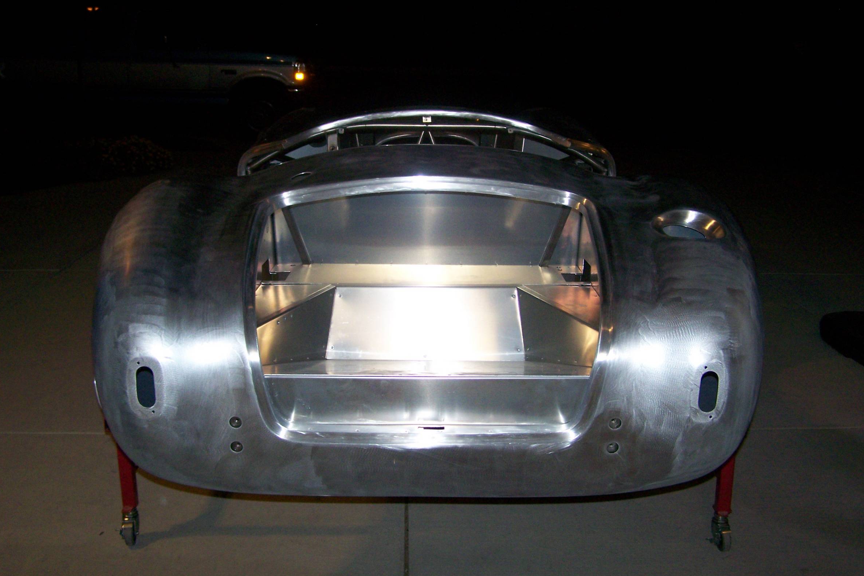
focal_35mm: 40
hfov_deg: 48.5
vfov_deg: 33.4
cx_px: 434
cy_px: 294
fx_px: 960
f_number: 2.8
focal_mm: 6.3
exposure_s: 1/60
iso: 200
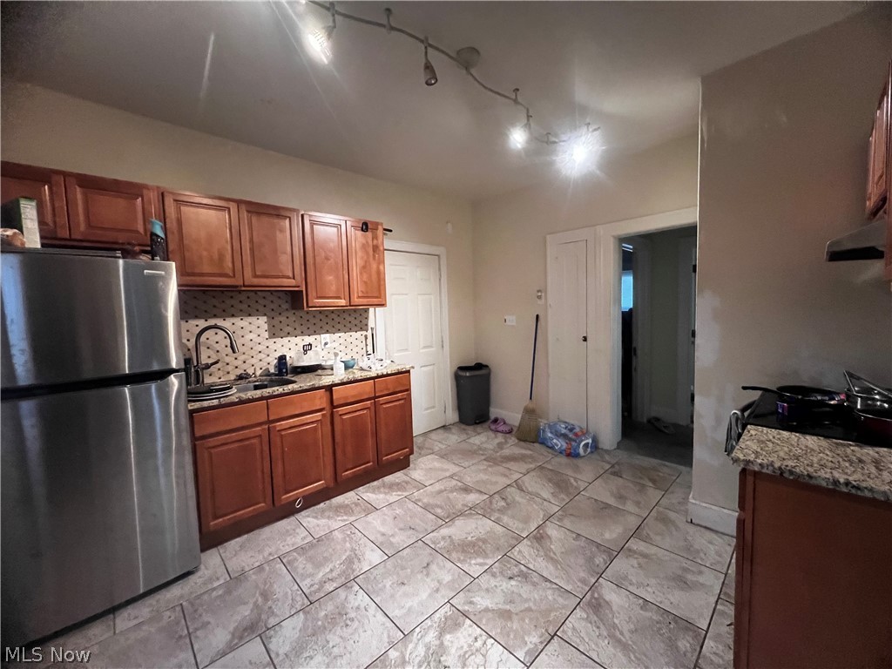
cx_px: 446
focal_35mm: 13
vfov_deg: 89.9
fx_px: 335
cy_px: 334
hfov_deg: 106.2
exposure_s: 1/60
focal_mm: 1.57
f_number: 1.8
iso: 1000
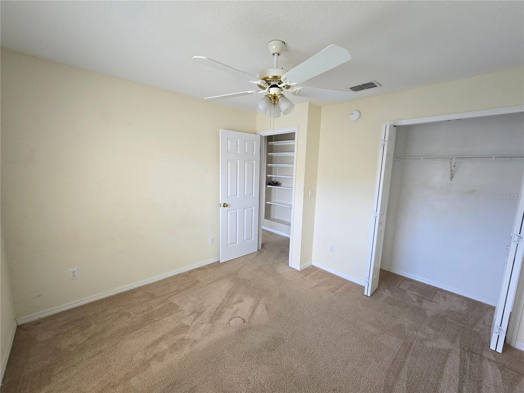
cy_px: 196
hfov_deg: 106.2
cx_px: 262
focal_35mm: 13
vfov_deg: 89.9
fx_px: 197
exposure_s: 1/60
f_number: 2.2
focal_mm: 2.2
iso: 160
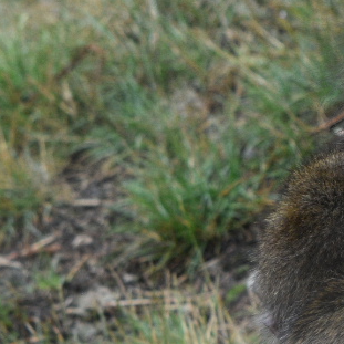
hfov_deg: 3.1
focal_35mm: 565
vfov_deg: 3.1
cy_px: 222
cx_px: 472
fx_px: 6355
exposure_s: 1/250
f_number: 8
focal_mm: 85
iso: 400
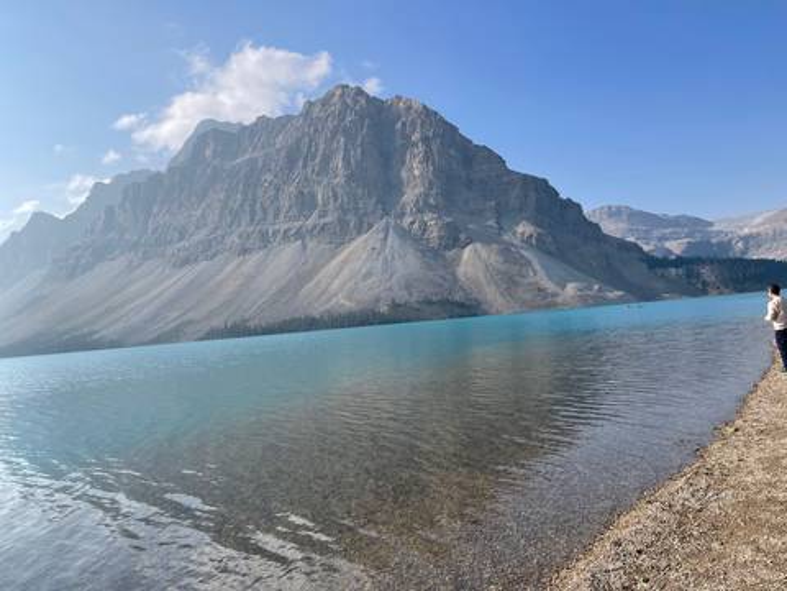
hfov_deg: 69.4
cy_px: 296
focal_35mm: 25
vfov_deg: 54.9
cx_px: 394
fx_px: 568
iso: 32
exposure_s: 1/3663
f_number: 1.6
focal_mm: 5.1
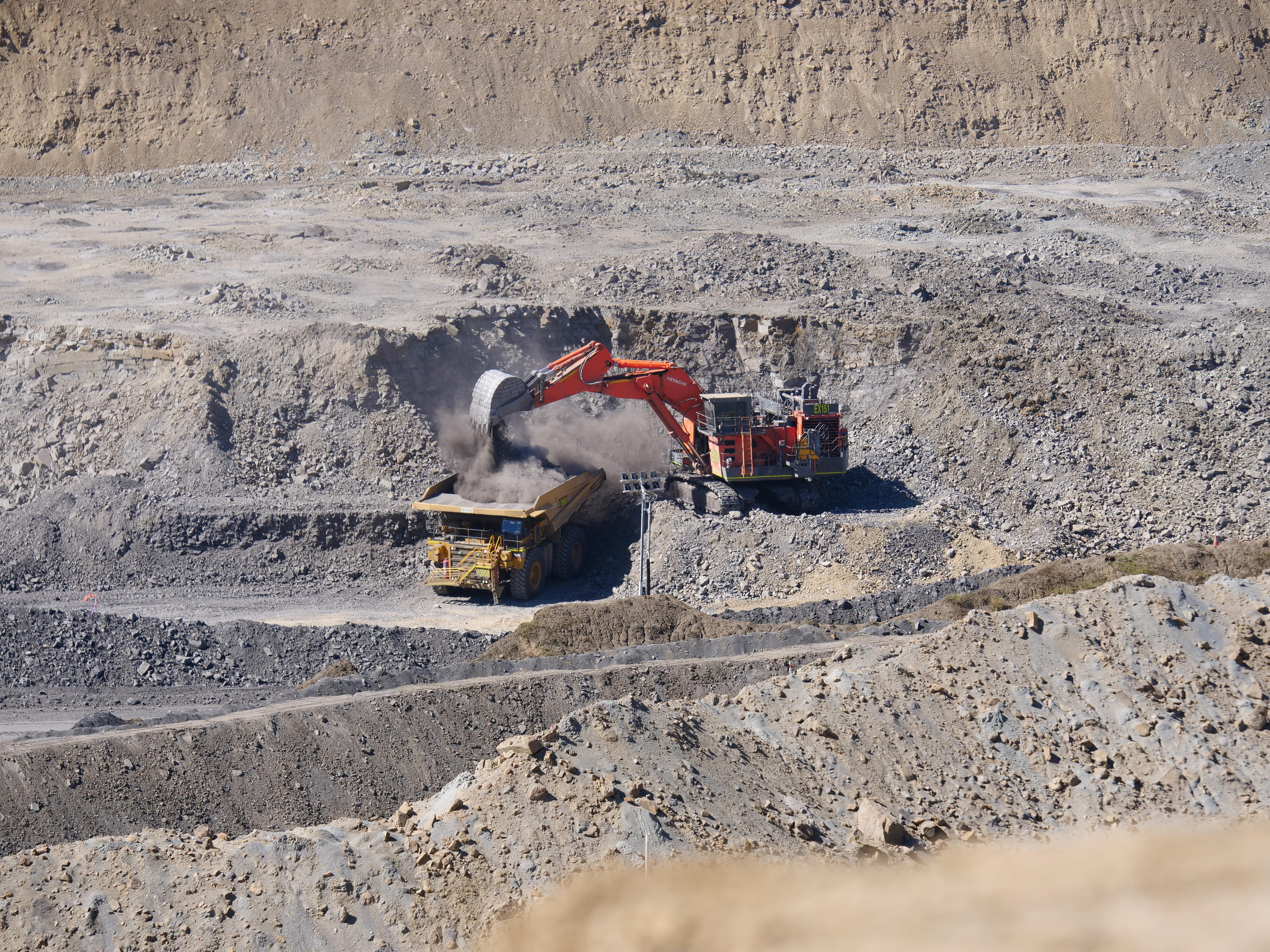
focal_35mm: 170
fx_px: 6237
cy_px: 476
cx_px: 635
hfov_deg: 11.6
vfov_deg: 8.7
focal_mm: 85
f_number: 4.5
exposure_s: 1/1000
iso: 200
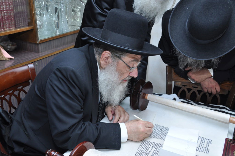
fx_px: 244
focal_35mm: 38
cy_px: 78
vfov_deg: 35.4
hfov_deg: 51.3
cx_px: 118
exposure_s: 1/80
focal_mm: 25
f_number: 6.3
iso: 400
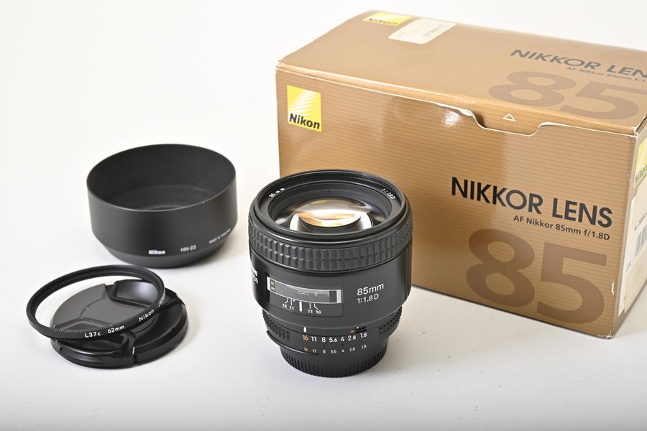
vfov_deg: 22.6
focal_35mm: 60
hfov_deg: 33.4
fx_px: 1078
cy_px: 216
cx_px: 324
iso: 100
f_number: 16
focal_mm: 60
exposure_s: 1/200
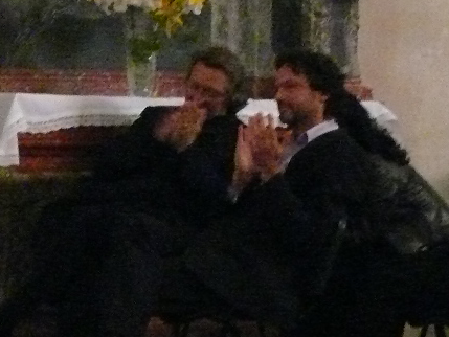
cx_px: 87
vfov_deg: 9.7
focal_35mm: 153
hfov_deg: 12.8
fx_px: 1985
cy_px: 122
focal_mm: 8.2
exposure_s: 1/13
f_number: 2.8
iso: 800
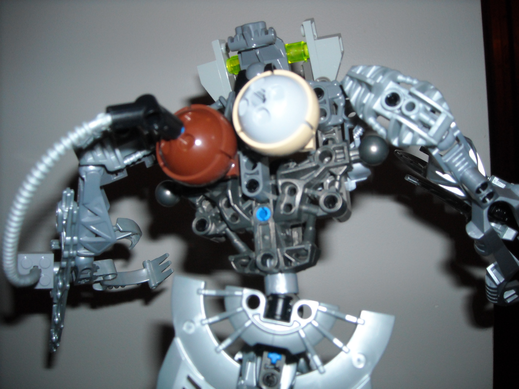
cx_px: 260
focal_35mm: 35
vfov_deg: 40.7
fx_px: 525
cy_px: 194
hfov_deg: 52.6
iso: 200
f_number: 5.6
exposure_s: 1/60
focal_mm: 5.7
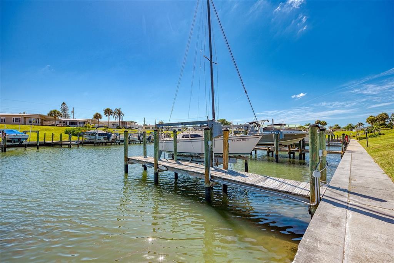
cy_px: 132
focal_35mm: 15
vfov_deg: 77.3
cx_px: 197
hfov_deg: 100.4
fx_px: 164
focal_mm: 15
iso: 250
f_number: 7.1
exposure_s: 1/800
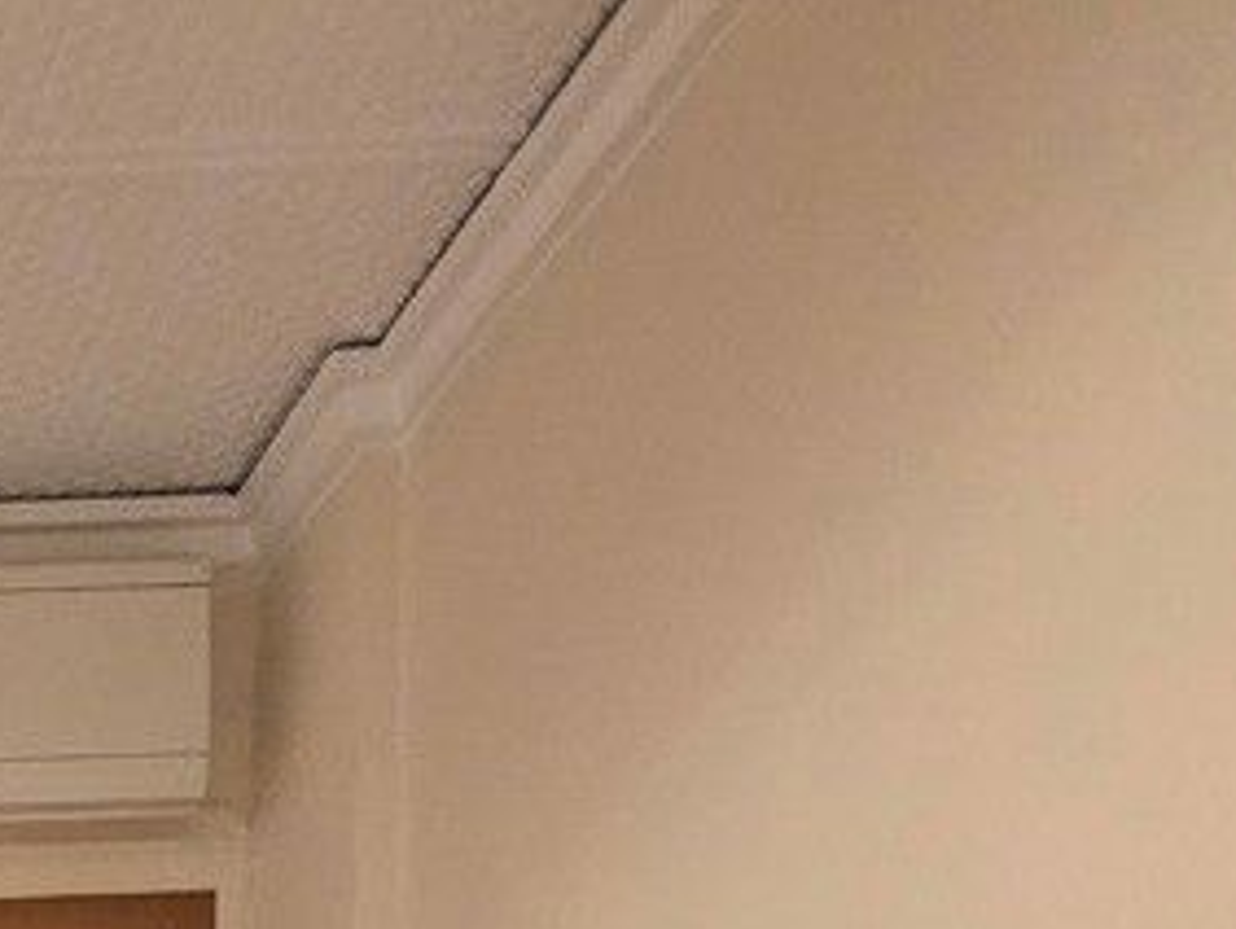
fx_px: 2108
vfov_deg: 15.9
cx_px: -732
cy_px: 2095
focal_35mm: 59
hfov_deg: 23.9
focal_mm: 2.2
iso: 500
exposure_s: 1/50
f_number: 2.2
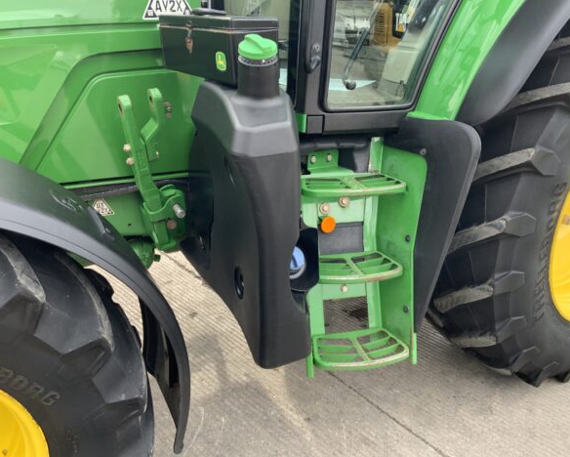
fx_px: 523
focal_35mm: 31
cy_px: 224
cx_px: 284
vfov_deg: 47.2
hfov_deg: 57.1
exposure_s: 1/122
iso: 40
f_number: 1.8
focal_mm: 3
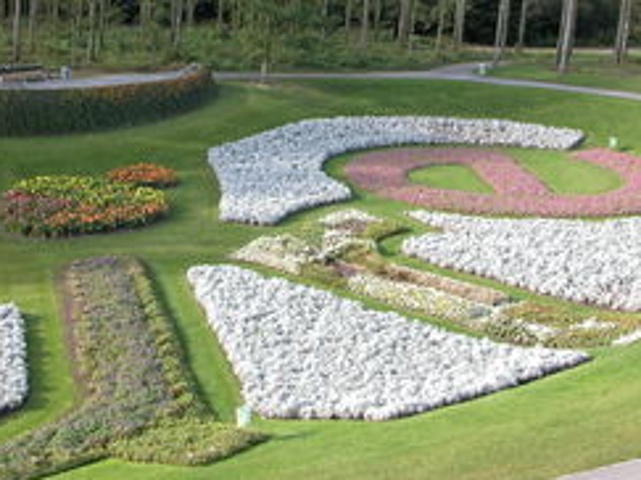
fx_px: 1036
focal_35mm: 56
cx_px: 261
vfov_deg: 25.9
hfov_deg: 34.3
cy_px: 164
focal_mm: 8.9
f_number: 4
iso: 100
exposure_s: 1/147
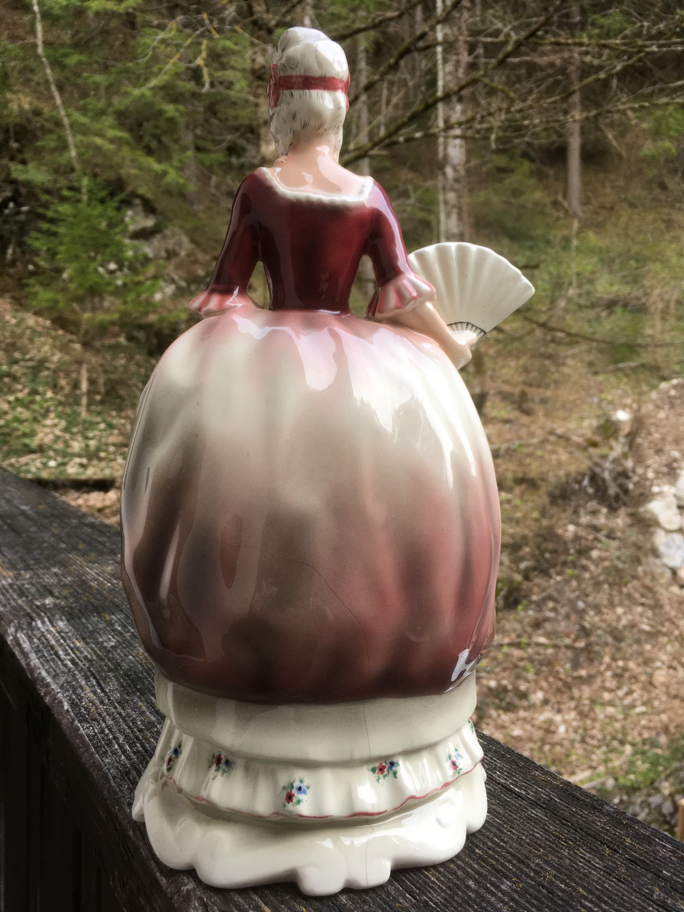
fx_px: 764
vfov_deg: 61.7
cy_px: 456
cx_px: 342
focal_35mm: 29
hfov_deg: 48.2
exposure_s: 1/100
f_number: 2.2
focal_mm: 4.15
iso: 40
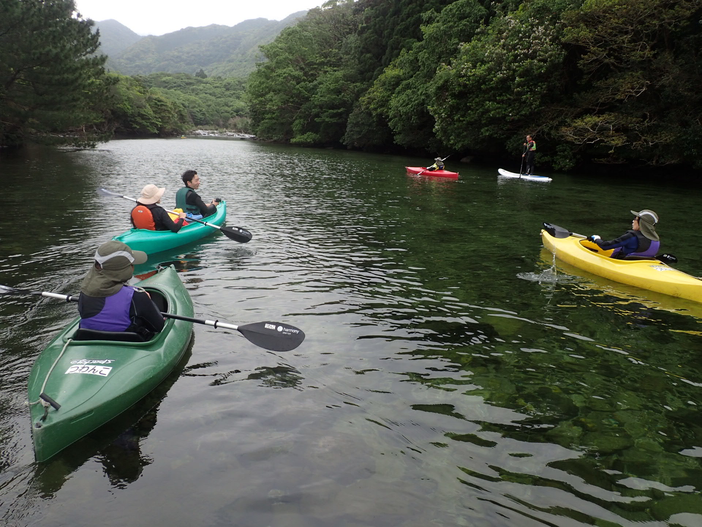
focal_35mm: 28
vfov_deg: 49.7
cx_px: 351
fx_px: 568
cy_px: 264
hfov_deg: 63.4
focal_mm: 5.14
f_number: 3.2
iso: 100
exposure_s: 1/500
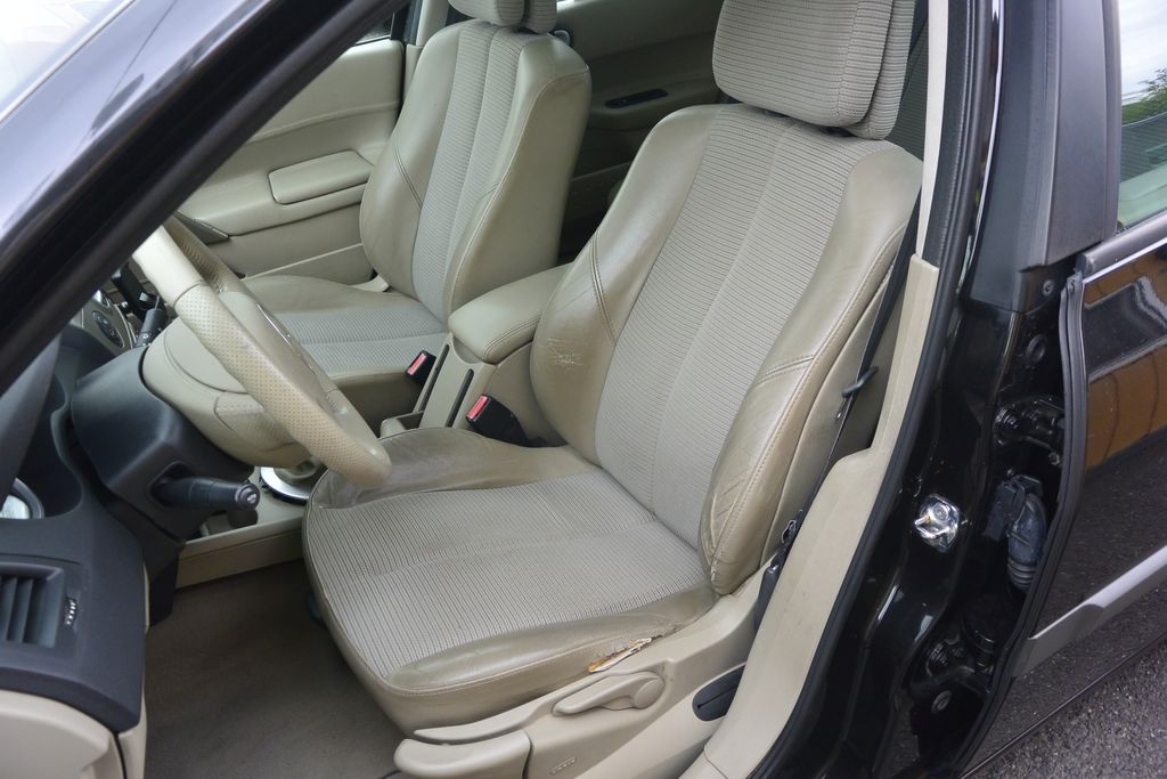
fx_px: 875
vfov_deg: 47.9
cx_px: 584
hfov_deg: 67.4
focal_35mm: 27
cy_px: 390
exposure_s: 1/160
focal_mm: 10
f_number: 3.5
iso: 160
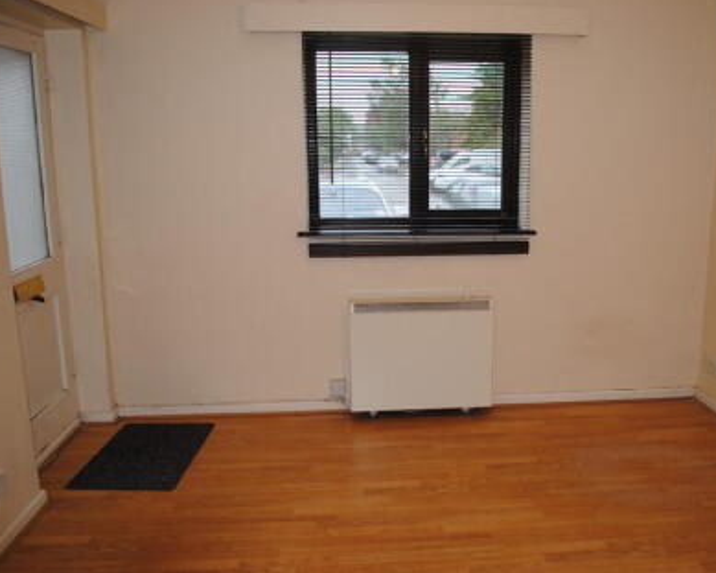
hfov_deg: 57.0
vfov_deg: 47.1
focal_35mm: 31
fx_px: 657
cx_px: 409
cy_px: 283
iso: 200
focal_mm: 18
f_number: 3.5
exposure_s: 1/60
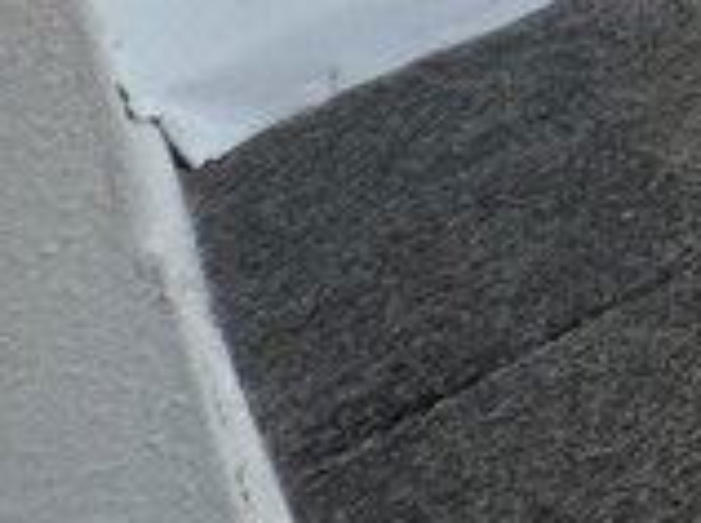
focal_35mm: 91
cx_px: 2223
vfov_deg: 11.7
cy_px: -886
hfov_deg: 10.8
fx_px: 1840
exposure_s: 1/100
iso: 200
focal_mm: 2.22
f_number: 2.2
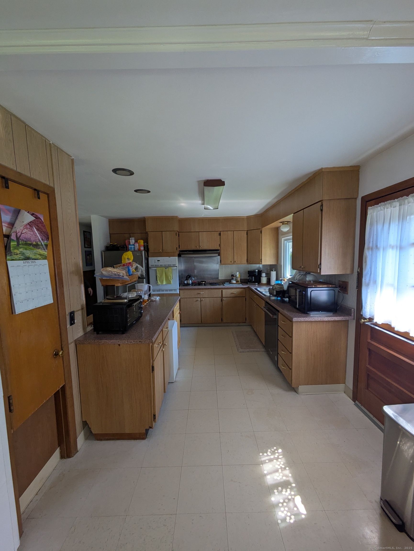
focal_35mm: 14
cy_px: 276
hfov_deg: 85.7
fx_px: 223
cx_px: 207
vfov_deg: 102.0
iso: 66
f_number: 2.2
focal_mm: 1.83
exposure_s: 1/120
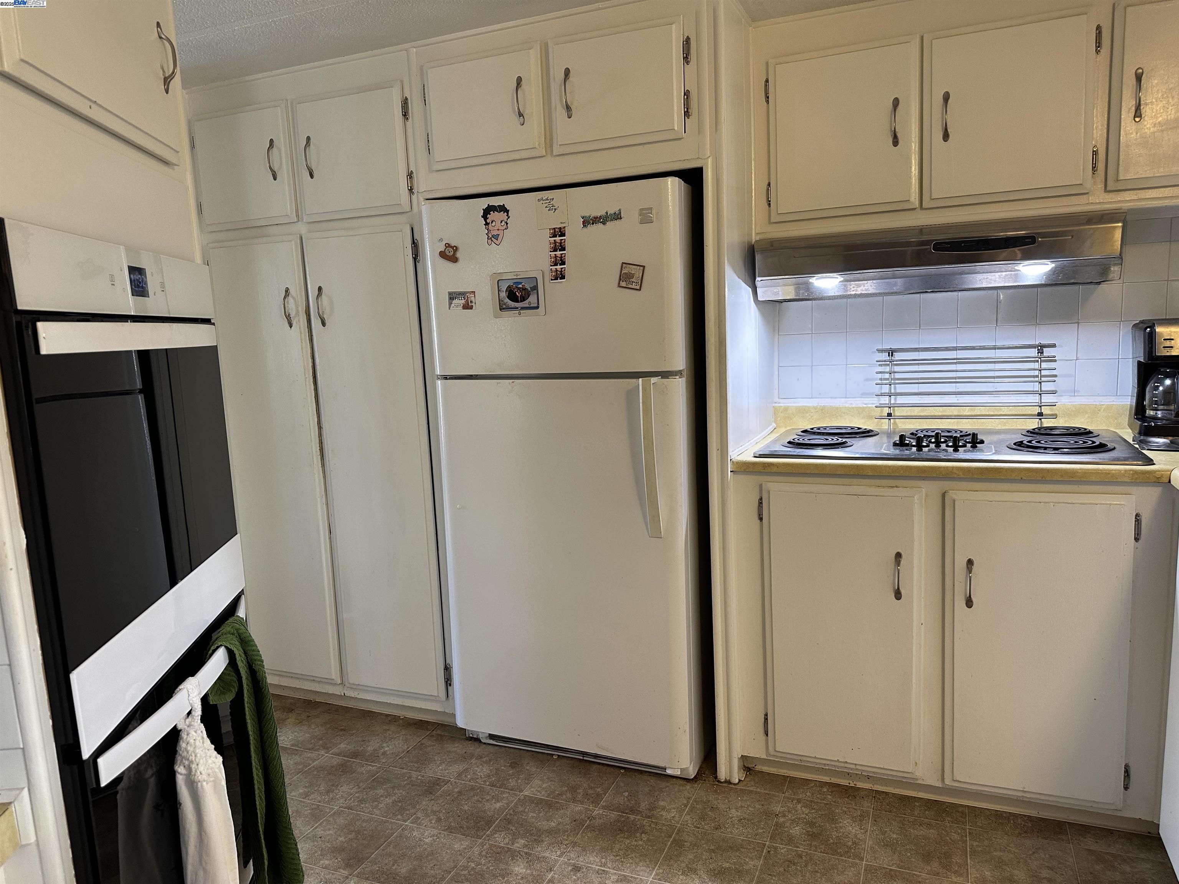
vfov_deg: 56.8
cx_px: 590
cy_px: 442
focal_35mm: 24
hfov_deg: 71.6
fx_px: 817
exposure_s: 1/60
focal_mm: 6.86
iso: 160
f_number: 1.78
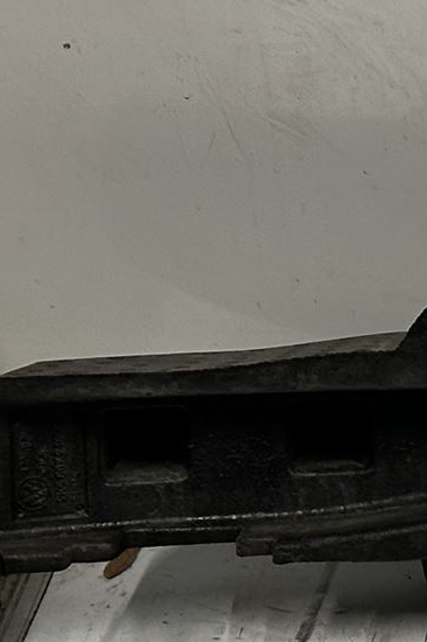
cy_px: 337
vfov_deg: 11.1
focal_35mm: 186
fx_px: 3313
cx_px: 1029
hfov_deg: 7.0
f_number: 1.78
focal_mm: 6.86
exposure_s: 1/50
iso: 100
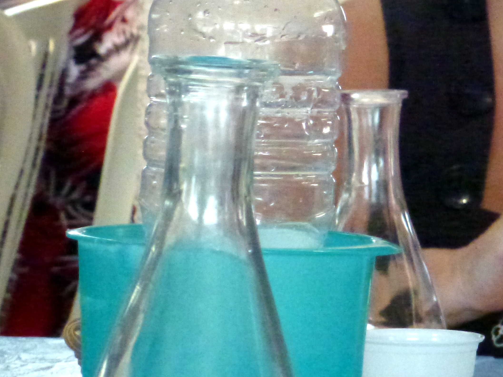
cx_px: 445
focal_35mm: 372
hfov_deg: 5.3
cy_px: 5
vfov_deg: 4.0
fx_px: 5405
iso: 1600
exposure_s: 1/400
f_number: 5.4
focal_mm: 32.6
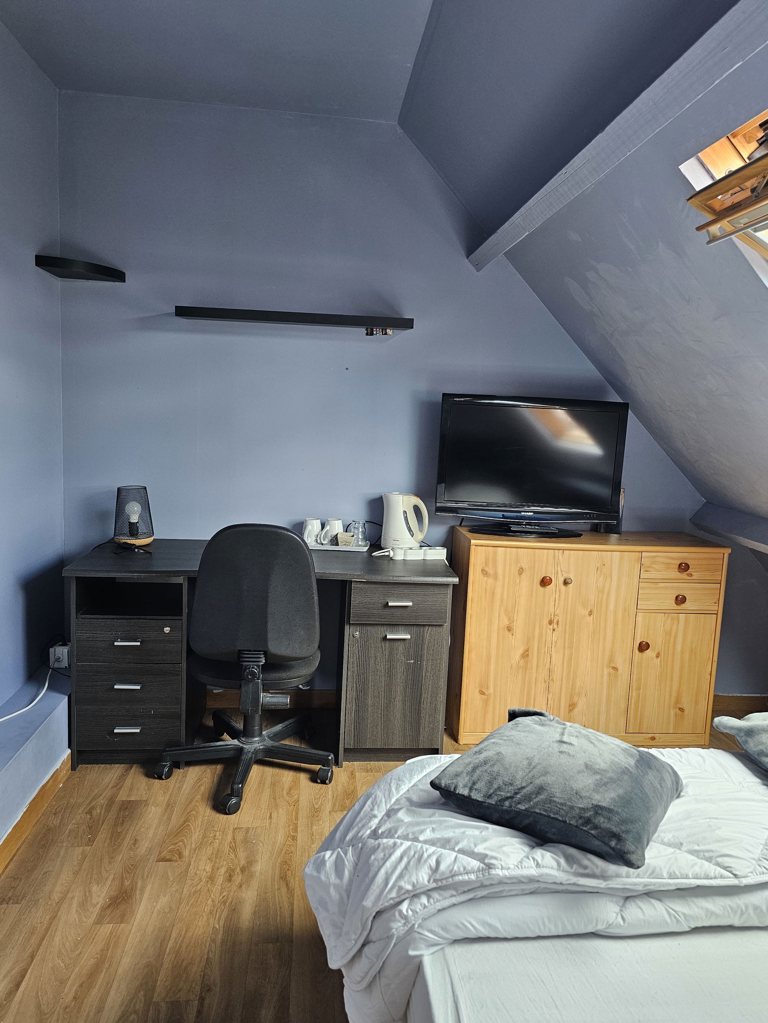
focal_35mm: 24
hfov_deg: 56.8
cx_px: 380
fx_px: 710
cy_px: 509
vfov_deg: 71.6
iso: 250
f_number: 1.7
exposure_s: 1/142
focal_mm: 6.3
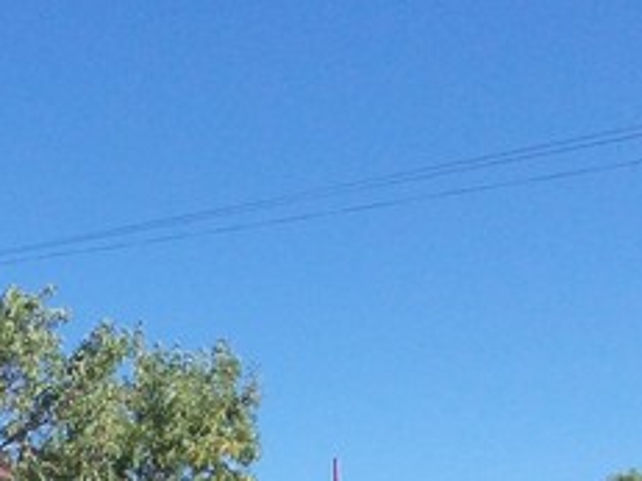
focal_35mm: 93
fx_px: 1724
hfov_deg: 20.2
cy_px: 703
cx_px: -53
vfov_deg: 14.8
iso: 80
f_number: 5.4
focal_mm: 4
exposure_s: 1/320
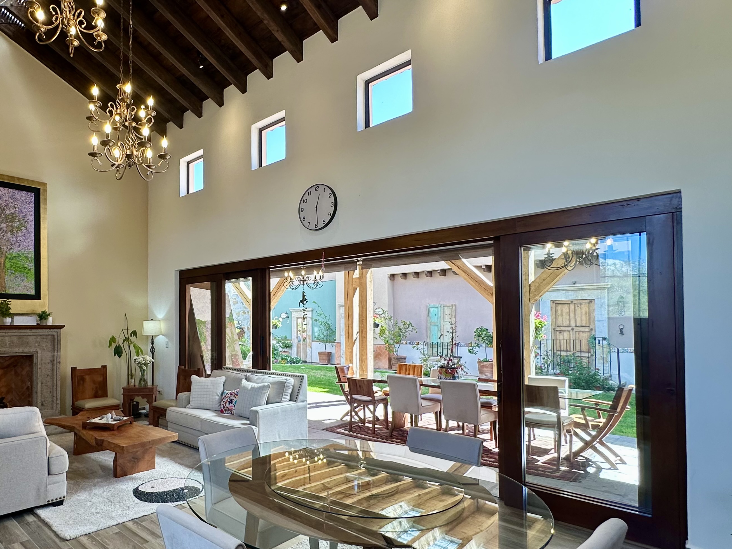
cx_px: 229
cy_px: 331
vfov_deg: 62.8
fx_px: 444
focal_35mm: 21
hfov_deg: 75.8
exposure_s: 1/125
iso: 40
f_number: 2.2
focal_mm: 2.22
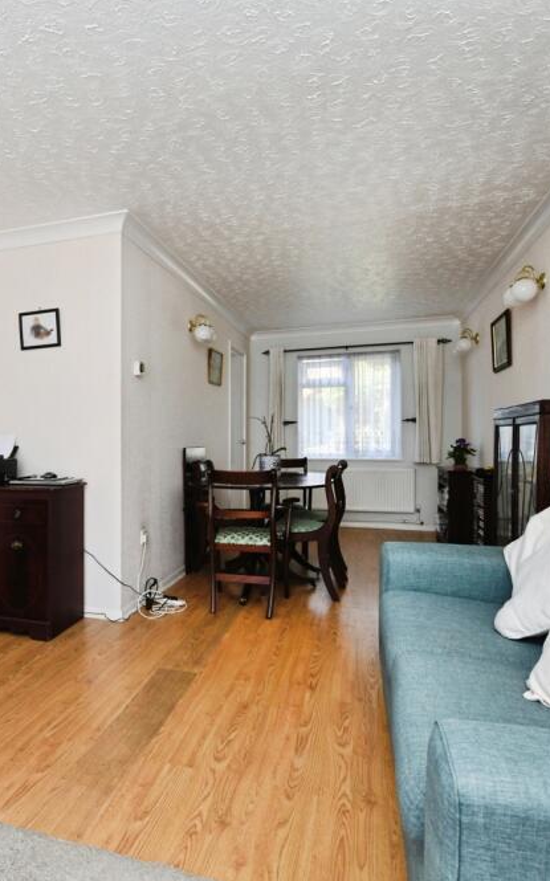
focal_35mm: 22
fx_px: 528
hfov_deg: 52.7
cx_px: 140
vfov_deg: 79.7
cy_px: 445
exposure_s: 1/60
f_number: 8
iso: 640
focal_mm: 14
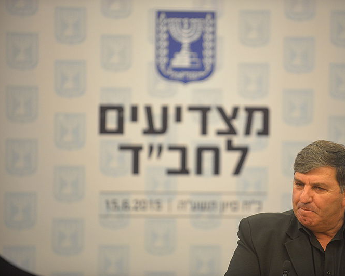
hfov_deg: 9.0
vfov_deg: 7.2
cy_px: 138
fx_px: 2195
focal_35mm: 215
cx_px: 203
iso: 2000
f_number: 2.8
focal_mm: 190
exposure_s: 1/160
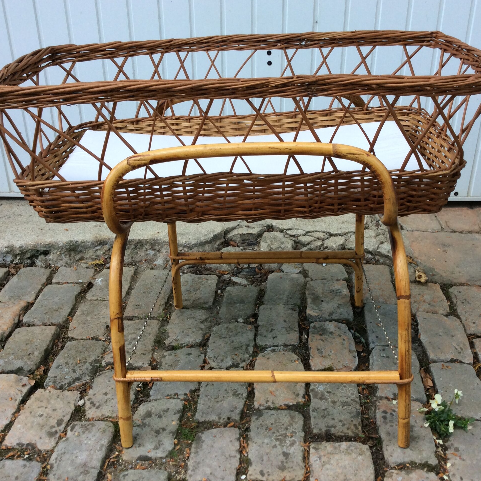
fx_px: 597
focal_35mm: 38
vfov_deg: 43.9
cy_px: 240
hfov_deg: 43.8
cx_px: 258
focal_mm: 3.3
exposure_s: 1/111
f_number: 2.4
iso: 32
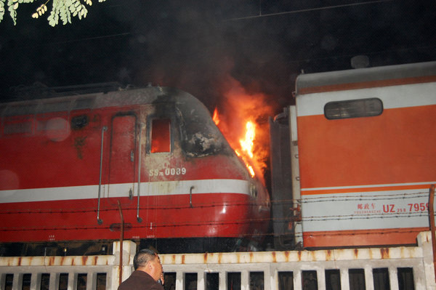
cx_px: 218
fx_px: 508
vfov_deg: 31.8
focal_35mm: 42
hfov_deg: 46.4
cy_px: 145
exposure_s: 1/60
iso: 900
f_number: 4.2
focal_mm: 28
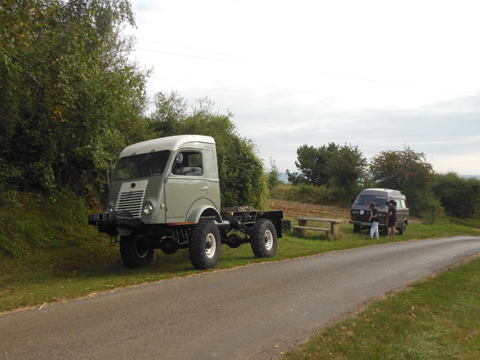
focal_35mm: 33
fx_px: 458
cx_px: 240
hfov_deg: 55.4
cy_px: 180
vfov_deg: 42.9
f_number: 3.5
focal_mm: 6
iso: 125
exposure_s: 1/640
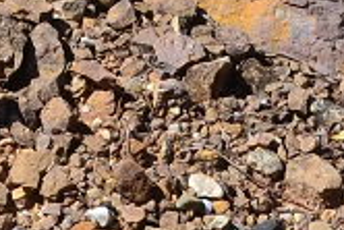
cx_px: 135
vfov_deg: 2.3
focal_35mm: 596
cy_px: -477
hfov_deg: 3.5
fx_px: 5696
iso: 400
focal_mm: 55
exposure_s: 1/500
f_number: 11
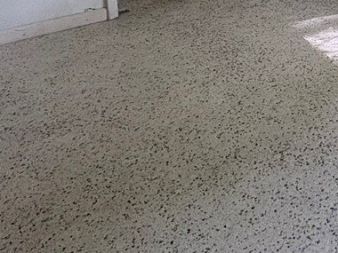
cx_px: 405
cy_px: -170
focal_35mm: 59
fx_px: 576
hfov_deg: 28.5
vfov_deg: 19.9
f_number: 2.2
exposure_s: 1/99
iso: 160
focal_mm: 2.22
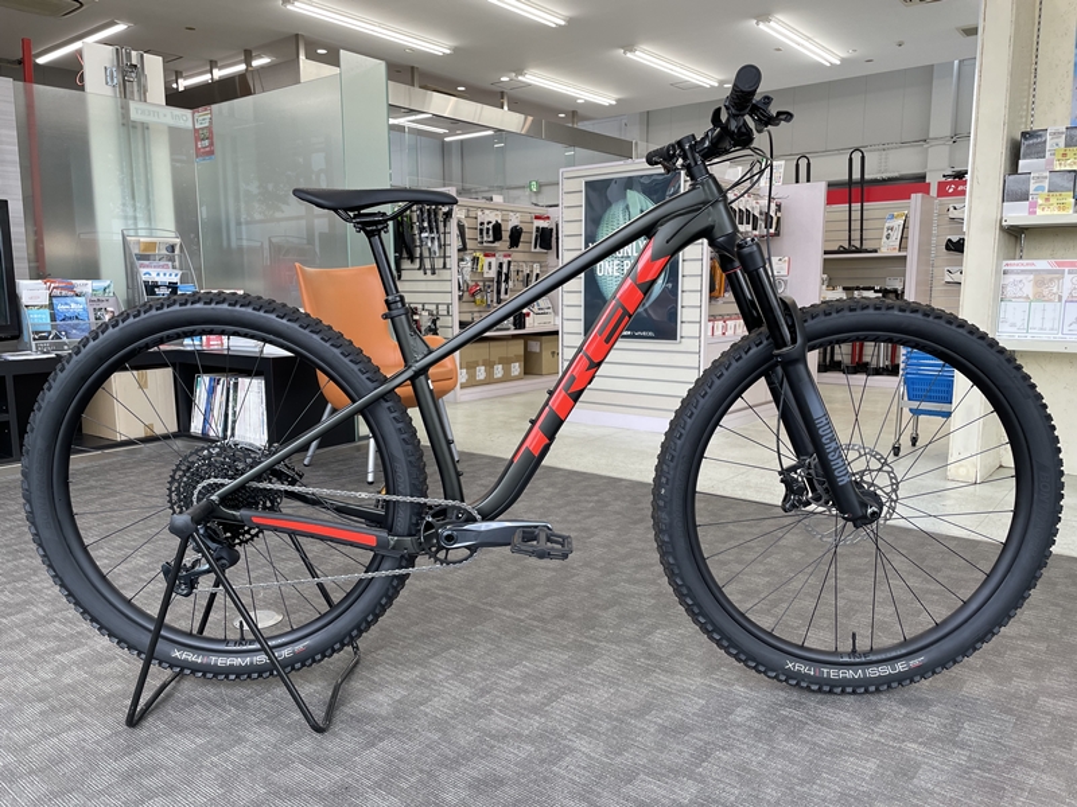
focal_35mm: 26
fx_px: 809
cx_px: 538
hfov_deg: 67.3
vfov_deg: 53.1
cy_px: 404
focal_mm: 4.2
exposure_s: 1/120
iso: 64
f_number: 1.6
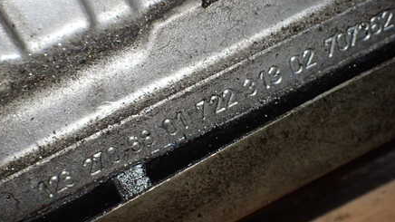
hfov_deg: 45.5
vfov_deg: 26.5
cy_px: 115
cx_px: 192
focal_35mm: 45
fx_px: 471
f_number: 2.3
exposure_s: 1/125
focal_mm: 5.4
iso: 500
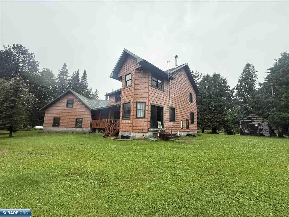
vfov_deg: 85.7
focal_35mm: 14
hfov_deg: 102.1
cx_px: 144
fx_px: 117
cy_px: 108
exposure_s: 1/99
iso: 80
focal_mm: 2.22
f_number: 2.2
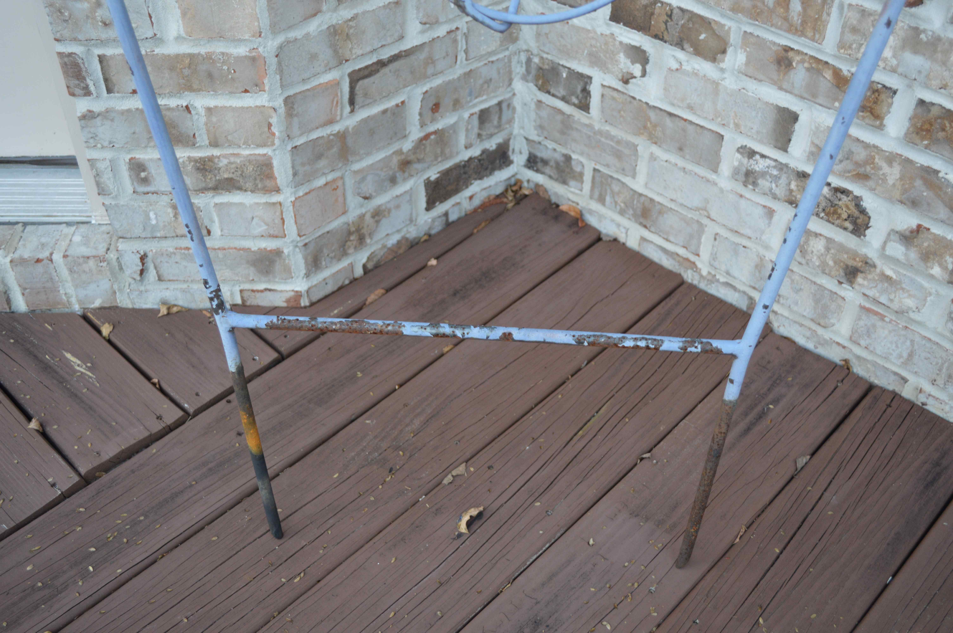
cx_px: 476
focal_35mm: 36
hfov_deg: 53.2
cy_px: 316
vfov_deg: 36.8
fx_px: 952
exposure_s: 1/60
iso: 560
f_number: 4
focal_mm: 24
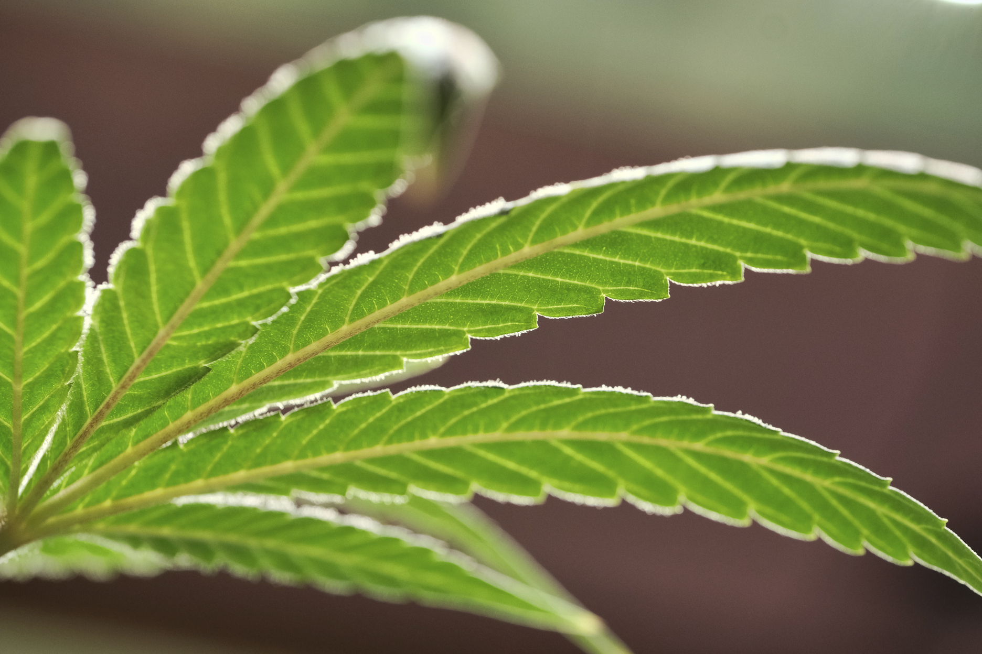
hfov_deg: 17.1
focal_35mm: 120
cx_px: 491
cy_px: 327
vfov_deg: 11.4
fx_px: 3273
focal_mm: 80
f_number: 5.6
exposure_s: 1/750
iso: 1600
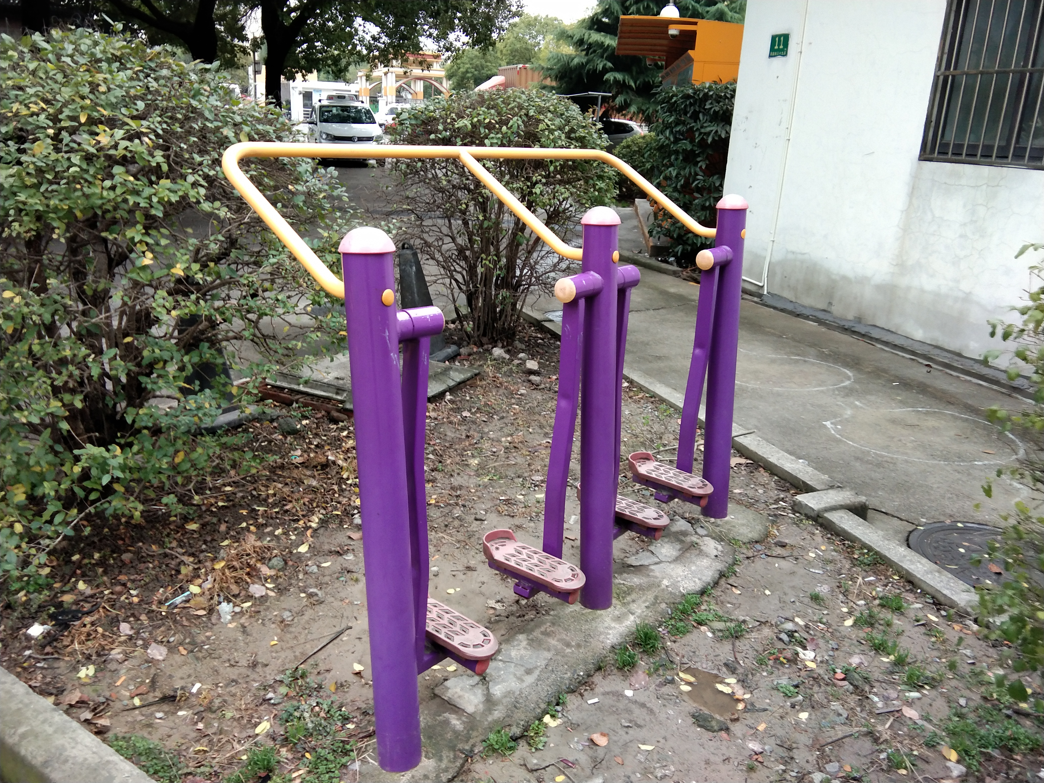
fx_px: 935
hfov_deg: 58.4
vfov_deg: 45.4
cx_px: 522
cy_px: 392
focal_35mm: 31
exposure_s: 1/50
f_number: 2.2
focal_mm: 3.69
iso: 250
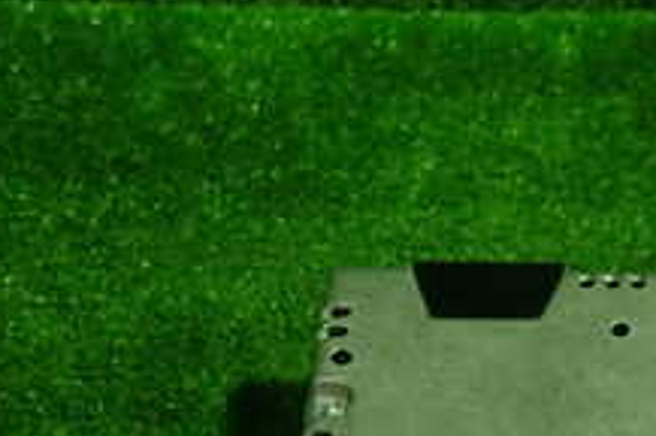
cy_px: 584
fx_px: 1310
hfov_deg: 26.0
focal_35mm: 72
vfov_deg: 17.6
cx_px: 723
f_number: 2
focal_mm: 4.5
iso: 200
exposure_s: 1/50
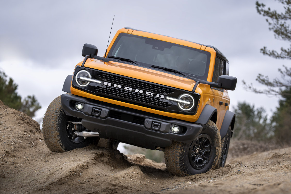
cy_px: 97
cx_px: 146
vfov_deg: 8.6
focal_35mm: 160
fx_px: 1293
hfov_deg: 12.8
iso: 800
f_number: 4
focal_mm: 160
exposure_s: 1/2000
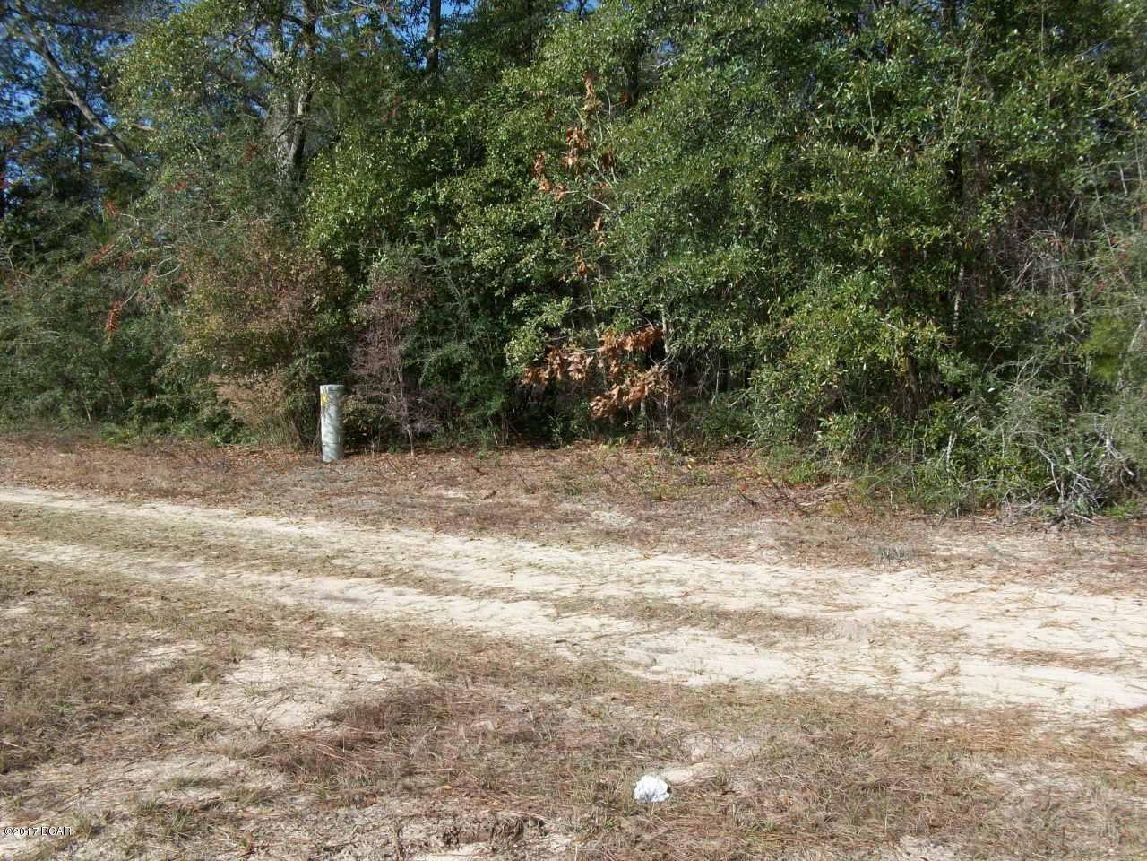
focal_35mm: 34
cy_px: 430
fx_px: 1127
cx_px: 574
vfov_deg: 41.8
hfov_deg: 54.0
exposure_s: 1/300
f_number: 5.5
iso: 64
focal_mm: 5.7
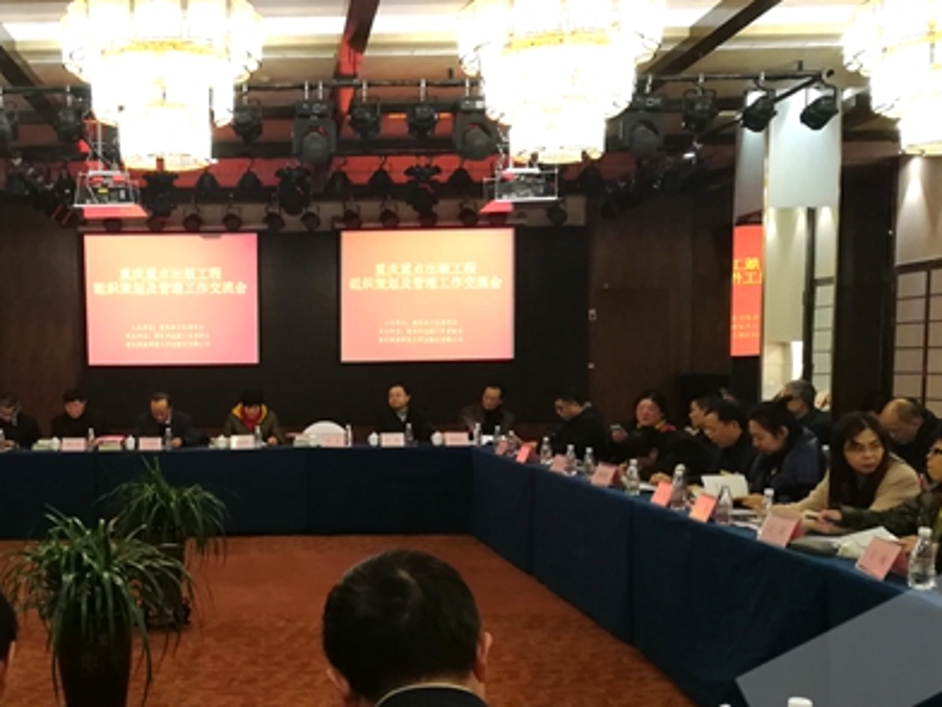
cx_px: 257
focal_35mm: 40
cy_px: 458
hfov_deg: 45.5
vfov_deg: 35.7
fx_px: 1089
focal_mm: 3.84
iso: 320
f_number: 4
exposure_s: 1/50
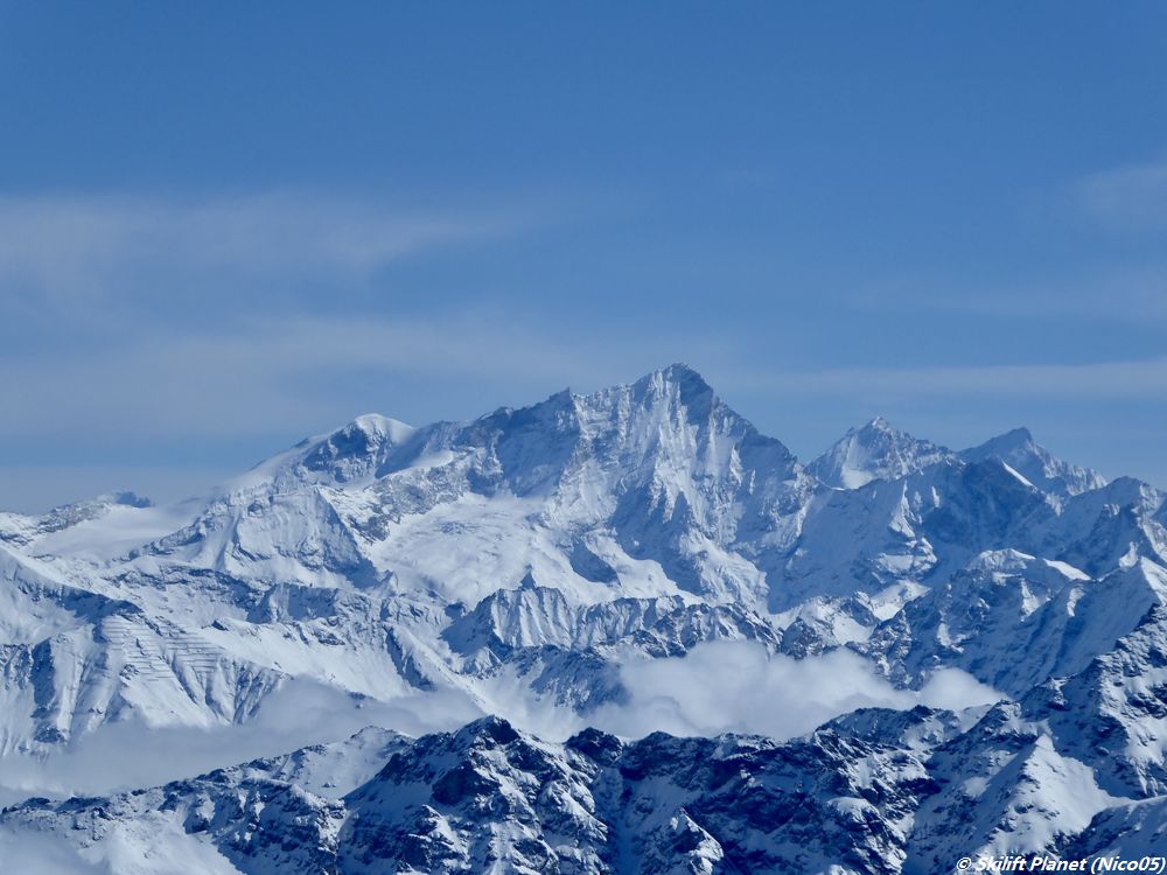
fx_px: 5664
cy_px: 438
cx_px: 584
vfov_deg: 8.8
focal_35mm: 168
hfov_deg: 11.8
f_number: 5.4
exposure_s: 1/1600
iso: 80
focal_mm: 27.1
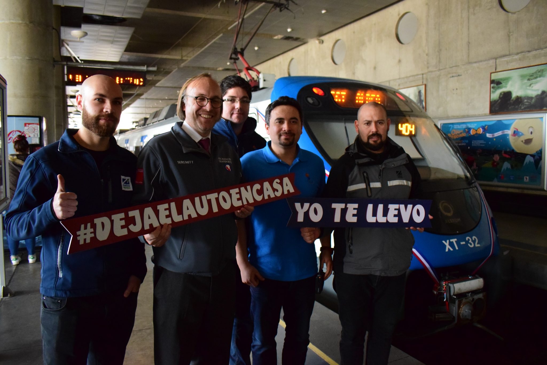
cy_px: 182
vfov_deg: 47.9
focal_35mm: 27
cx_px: 274
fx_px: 410
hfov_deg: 67.4
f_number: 3.5
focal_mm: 18
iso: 4000
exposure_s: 1/400
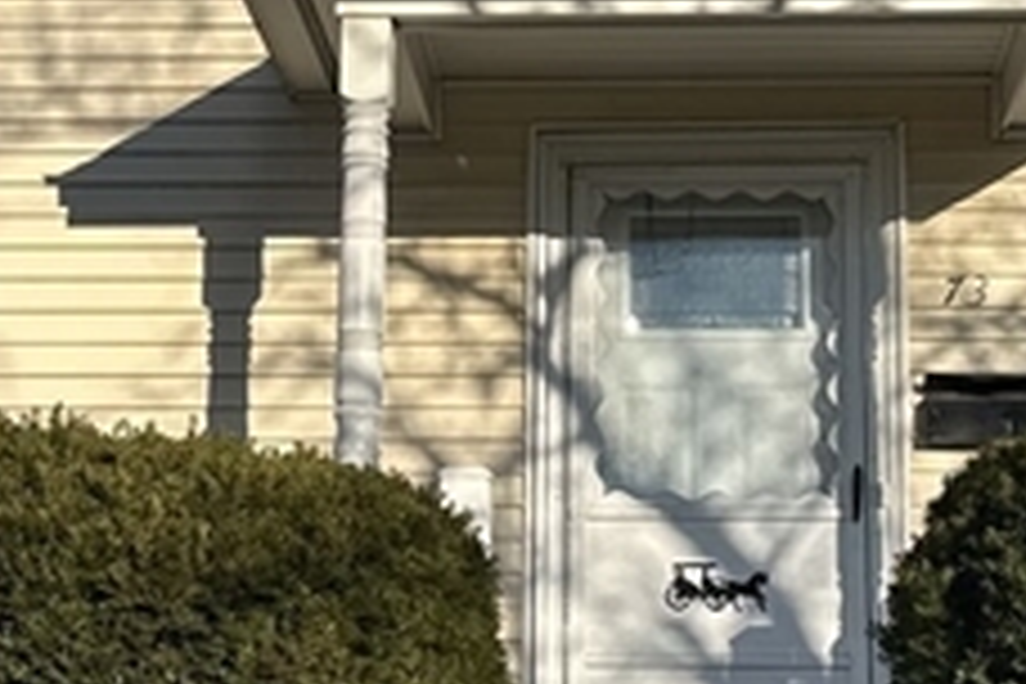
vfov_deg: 12.2
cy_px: 194
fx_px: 3192
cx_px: 544
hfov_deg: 18.3
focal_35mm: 112
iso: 80
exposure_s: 1/7042
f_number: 1.78
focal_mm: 6.86
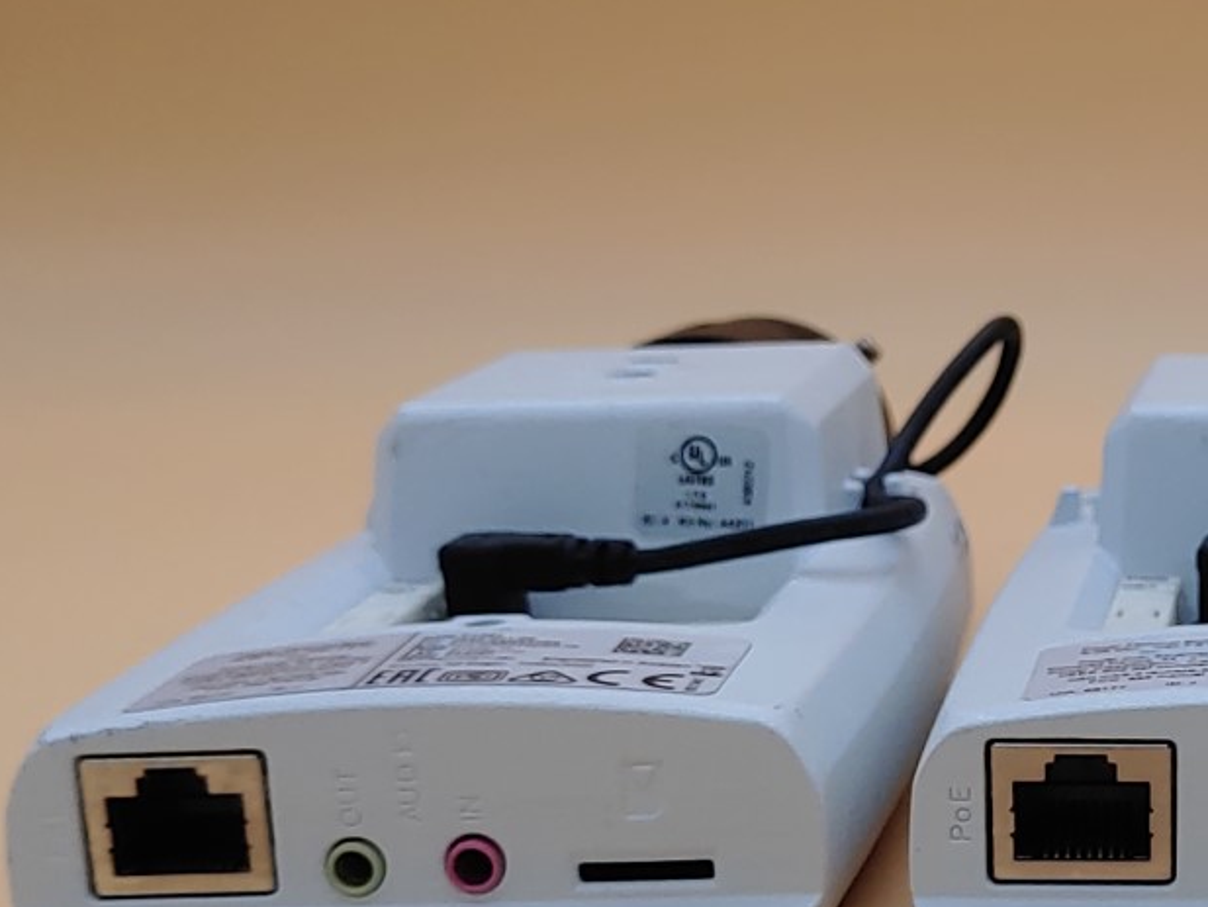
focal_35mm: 84
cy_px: 690
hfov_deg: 22.1
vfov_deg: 17.5
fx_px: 2932
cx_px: 1306
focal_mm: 4.36
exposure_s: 1/223
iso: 50
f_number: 1.8
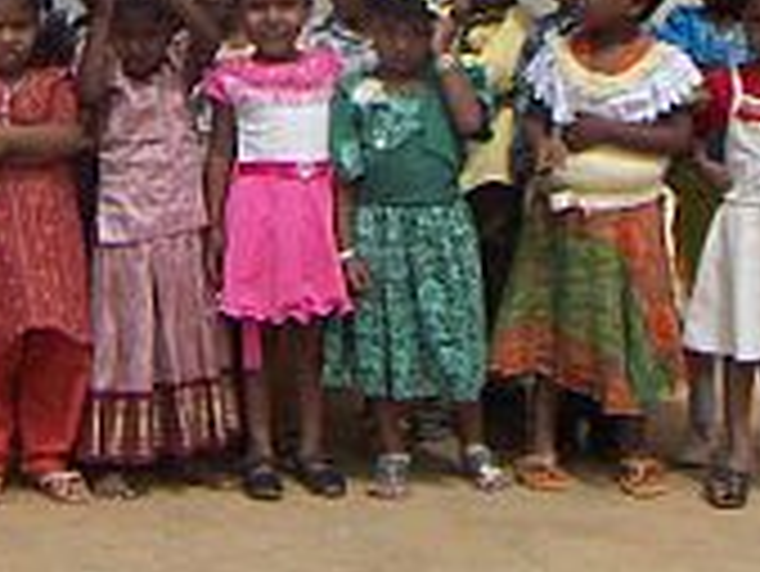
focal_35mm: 96
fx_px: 2109
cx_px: 13
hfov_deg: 19.9
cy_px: -63
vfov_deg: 15.0
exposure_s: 1/250
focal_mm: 4.7
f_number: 6.7
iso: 50
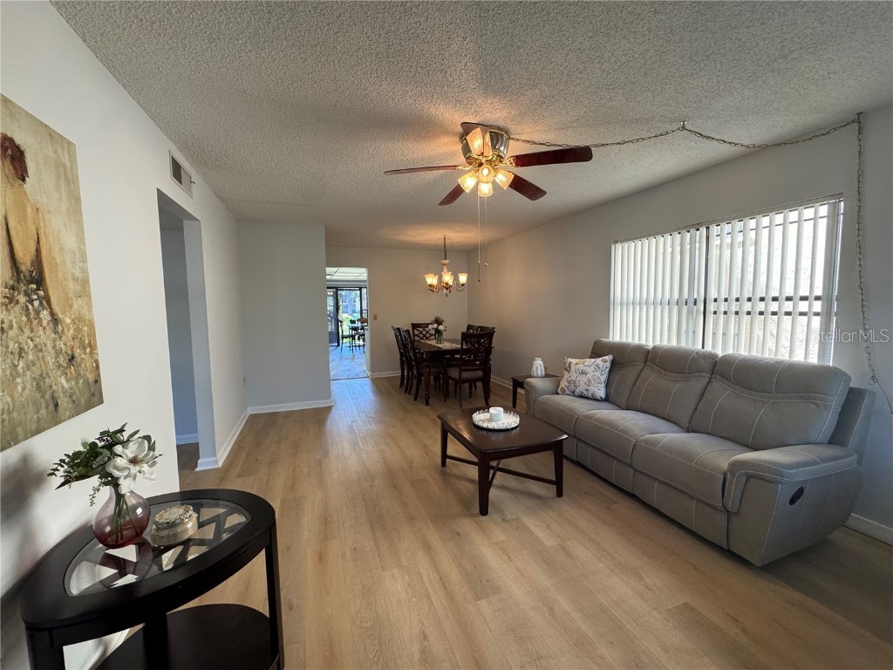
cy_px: 335
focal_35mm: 14
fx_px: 361
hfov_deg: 102.1
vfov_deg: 85.7
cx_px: 446
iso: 250
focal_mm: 2.22
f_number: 2.2
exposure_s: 1/120
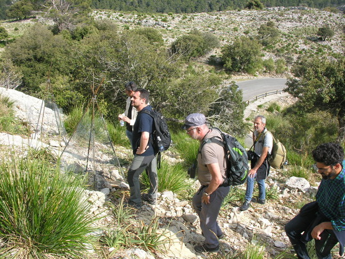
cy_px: 130
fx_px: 349
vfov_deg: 40.7
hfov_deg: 52.6
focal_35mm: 35
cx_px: 172
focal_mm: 8.9
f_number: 5.6
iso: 50
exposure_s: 1/150
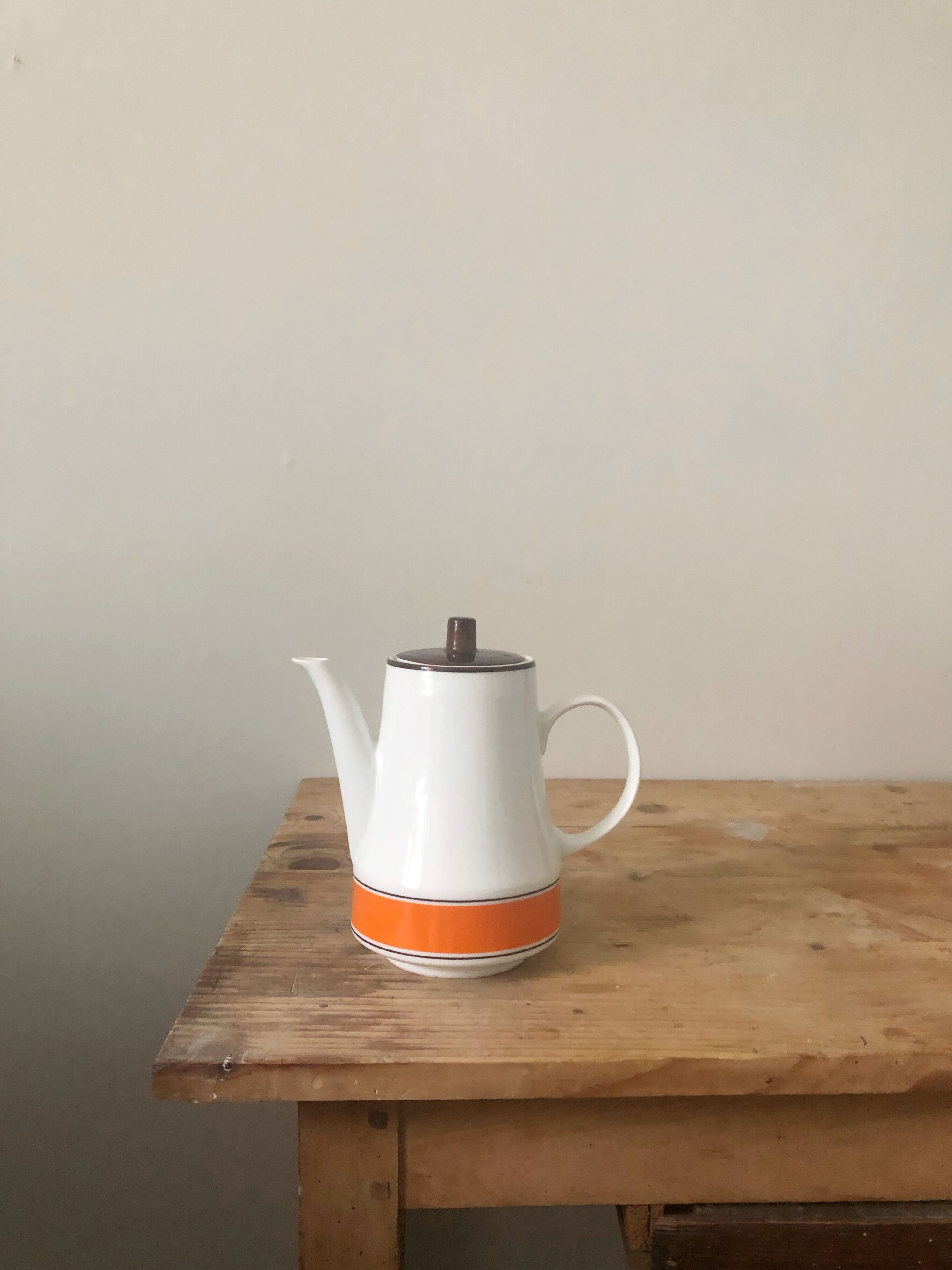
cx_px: 476
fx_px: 1027
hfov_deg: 49.7
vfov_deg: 63.4
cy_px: 635
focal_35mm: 28
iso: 100
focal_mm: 3.99
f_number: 1.8
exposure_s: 1/15
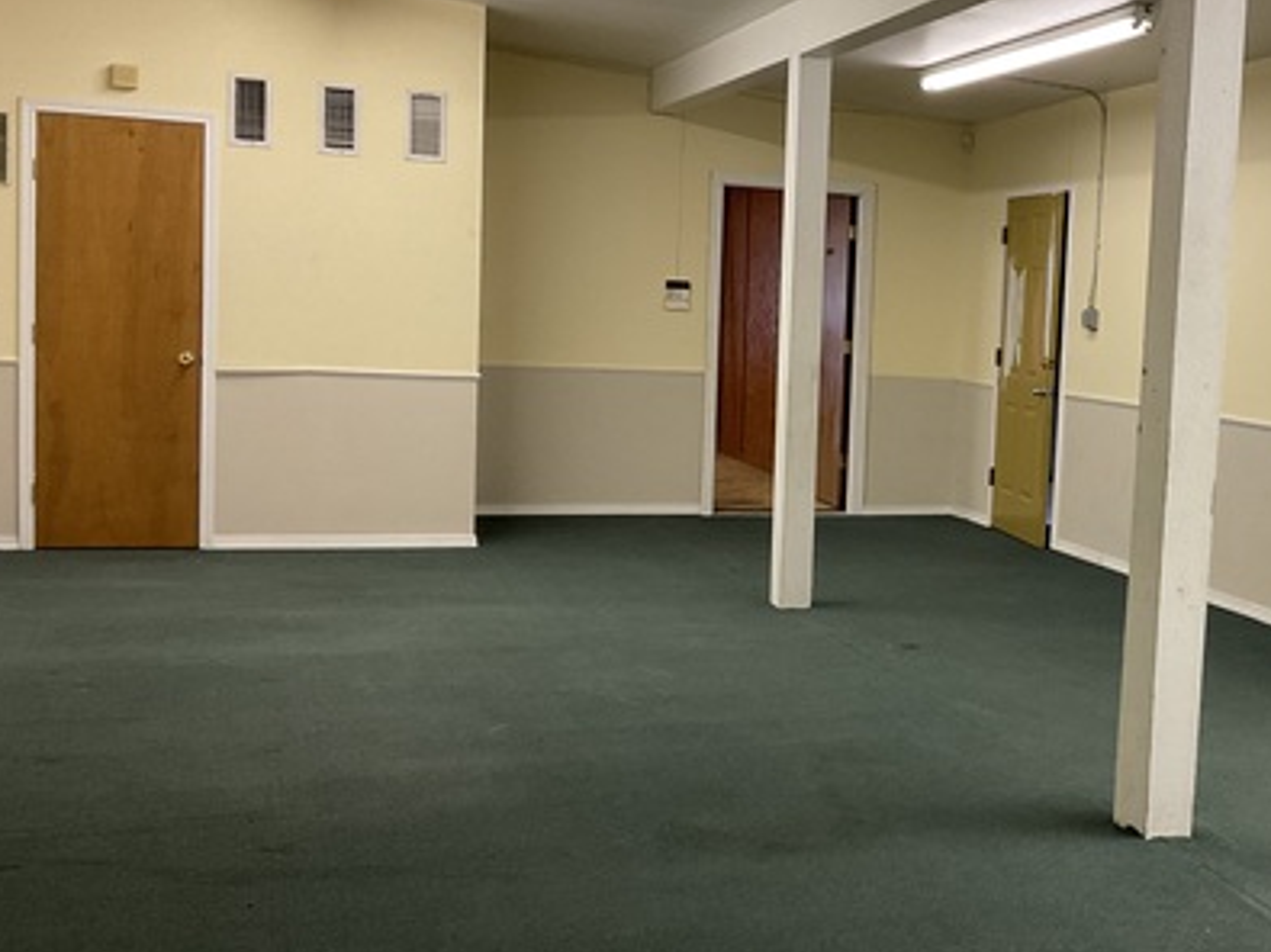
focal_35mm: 47
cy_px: 463
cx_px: 956
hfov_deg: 39.3
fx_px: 1725
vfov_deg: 30.9
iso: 160
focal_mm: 3
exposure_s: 1/60
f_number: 1.8
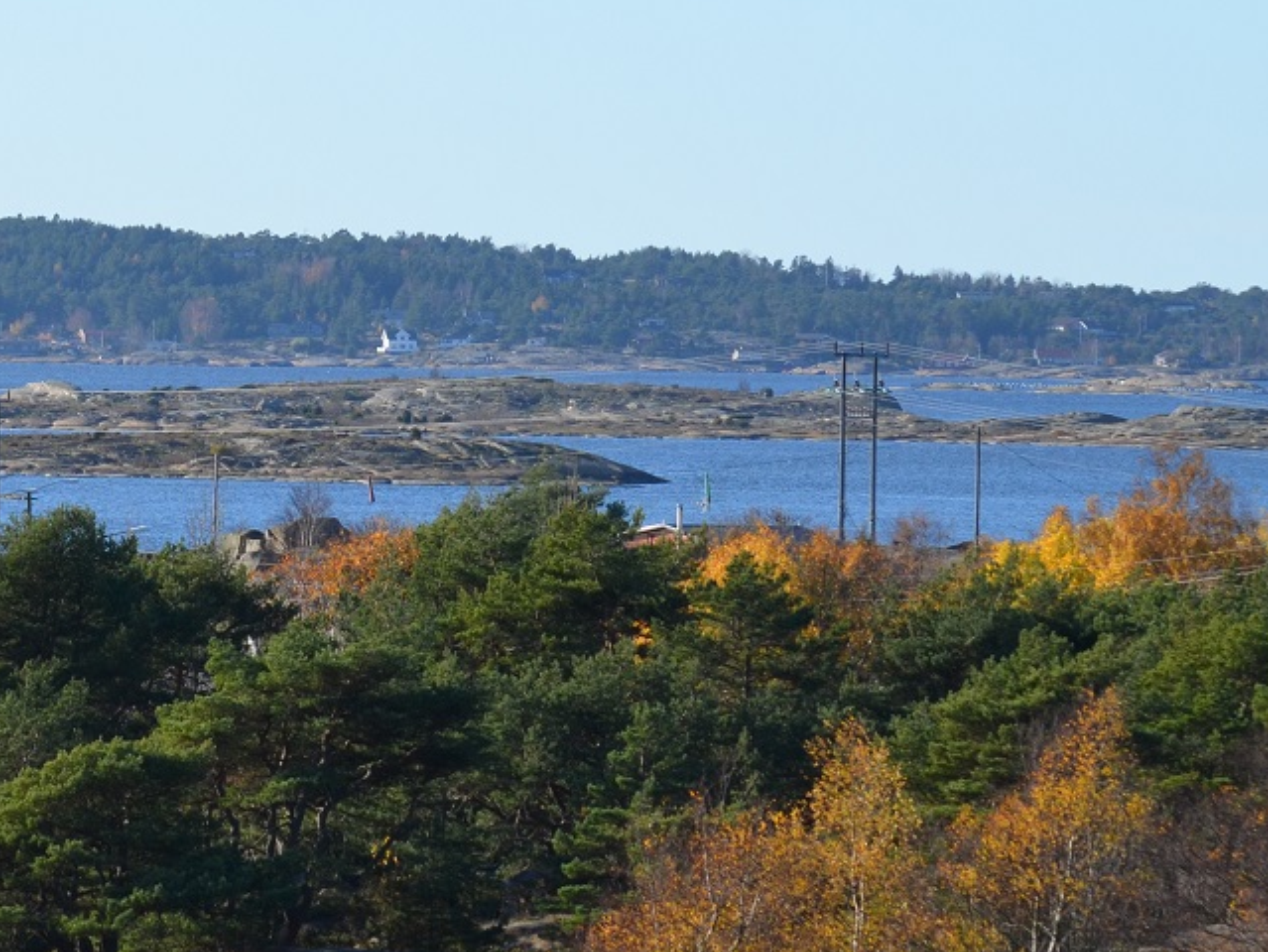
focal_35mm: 333
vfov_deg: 4.5
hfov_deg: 5.9
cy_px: 474
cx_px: 27
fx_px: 12205
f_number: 8
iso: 200
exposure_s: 1/500
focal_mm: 100
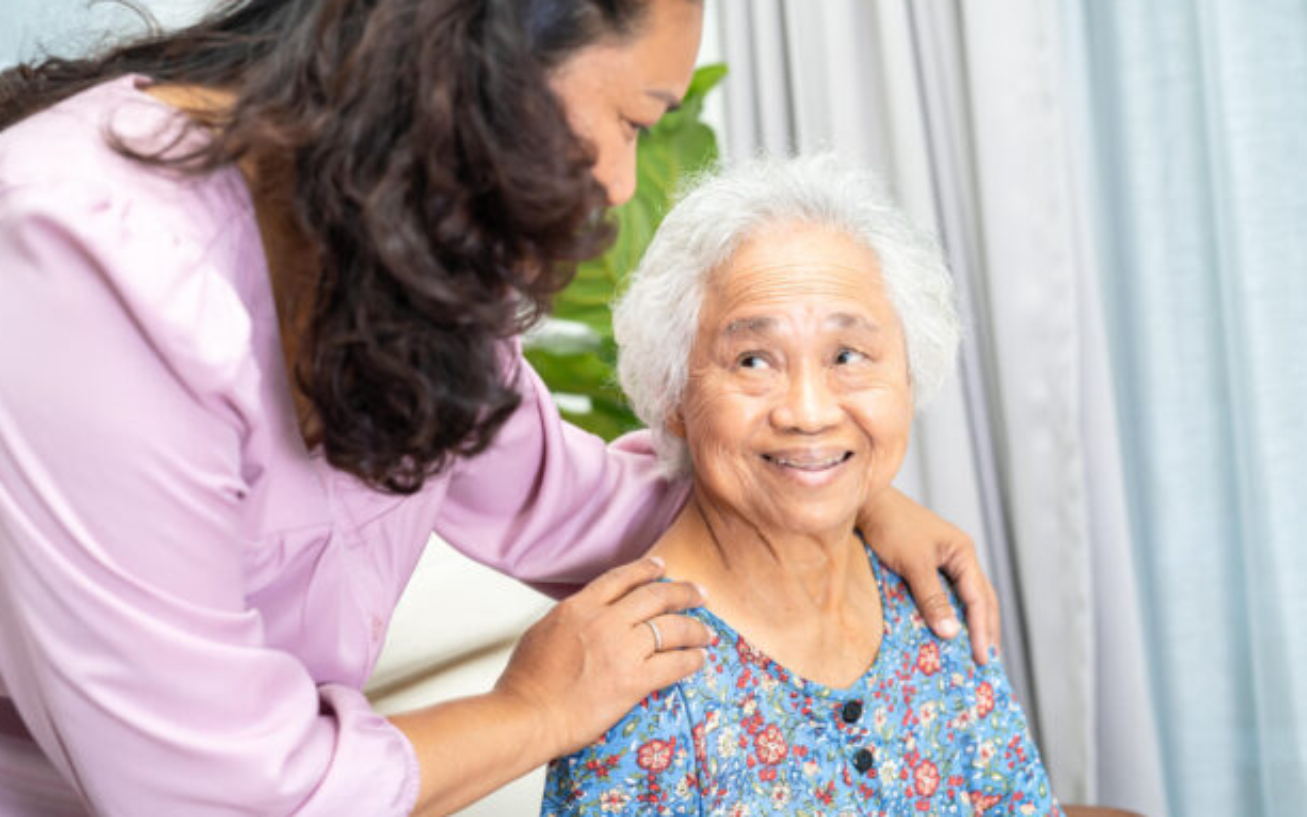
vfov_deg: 24.9
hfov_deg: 38.9
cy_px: 404
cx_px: 651
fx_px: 1852
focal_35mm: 52
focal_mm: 50
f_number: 2.8
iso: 800
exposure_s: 1/60
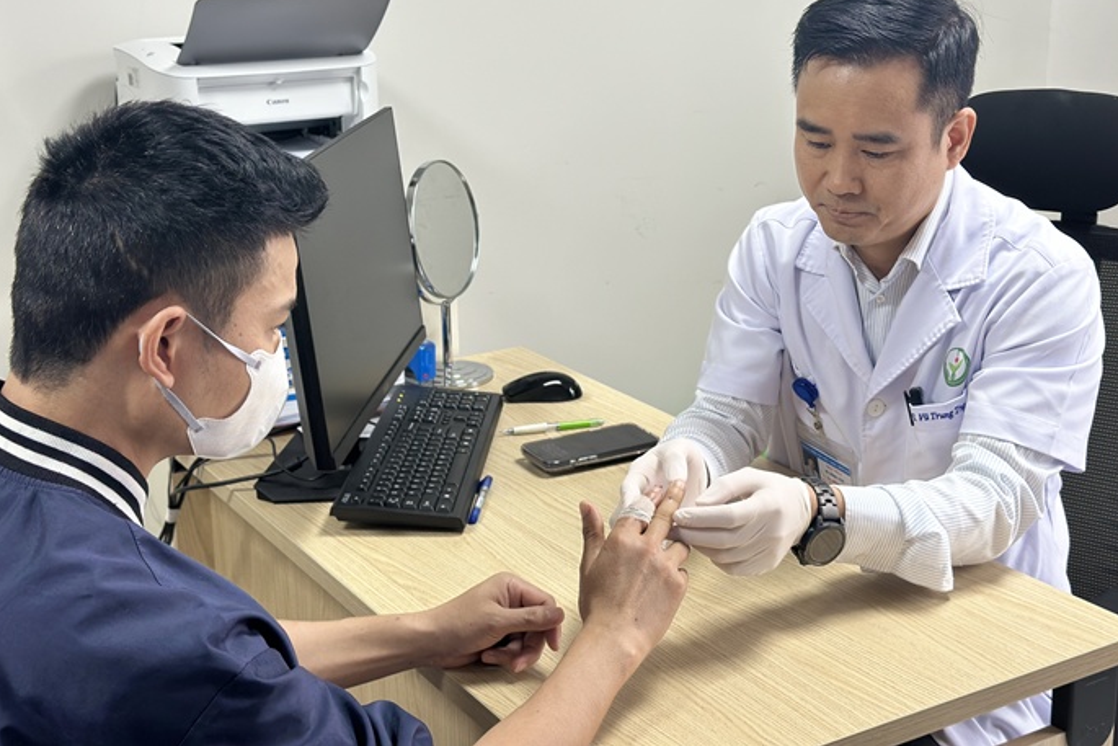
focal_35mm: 51
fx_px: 1584
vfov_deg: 26.5
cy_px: 319
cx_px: 560
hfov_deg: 38.9
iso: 100
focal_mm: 6.86
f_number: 1.78
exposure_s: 1/100
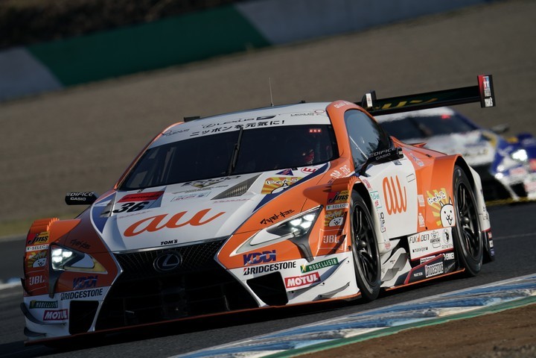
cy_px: 179
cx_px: 268
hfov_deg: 3.4
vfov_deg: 2.3
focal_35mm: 600
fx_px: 8933
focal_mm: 600
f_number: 9
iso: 200
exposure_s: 1/800
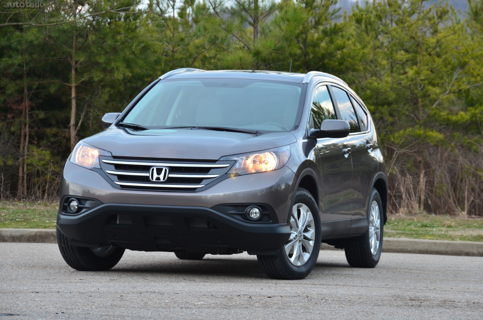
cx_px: 242
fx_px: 2109
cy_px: 160
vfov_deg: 8.7
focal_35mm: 158
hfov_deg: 13.1
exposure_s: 1/25
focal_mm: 105
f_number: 9
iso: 800
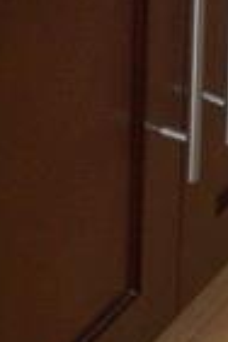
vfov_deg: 8.6
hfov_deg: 6.6
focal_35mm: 208
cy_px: -598
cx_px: 59
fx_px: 1976
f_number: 3.5
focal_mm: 18
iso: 400
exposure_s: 1/60
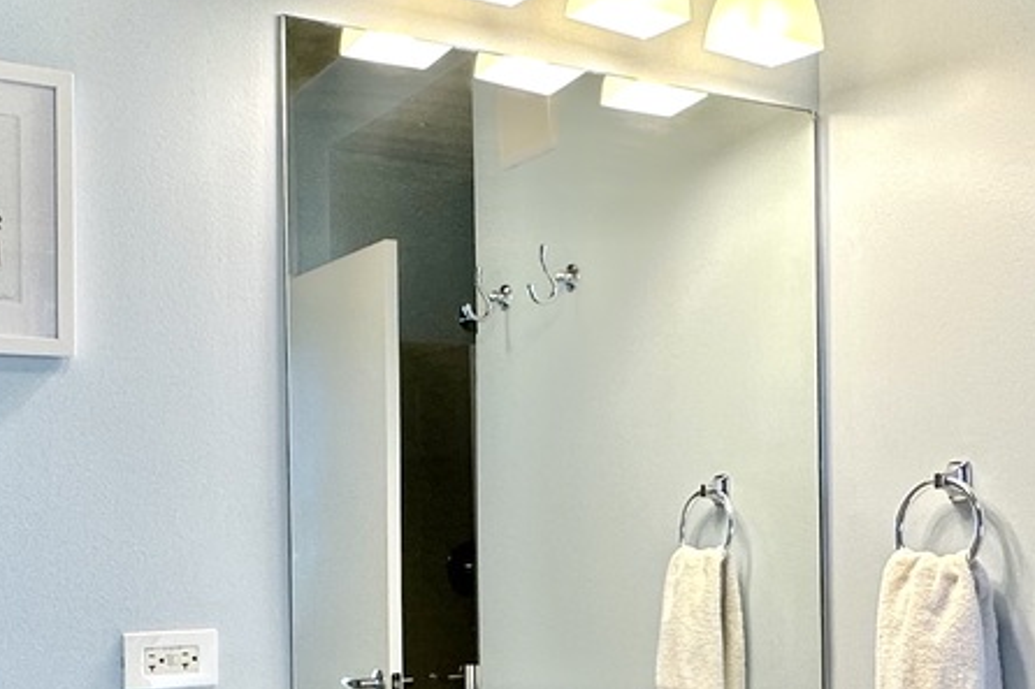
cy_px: 547
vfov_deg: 28.1
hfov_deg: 41.9
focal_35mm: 47
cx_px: 485
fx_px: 1351
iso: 100
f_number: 2.2
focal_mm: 2.22
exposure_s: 1/120
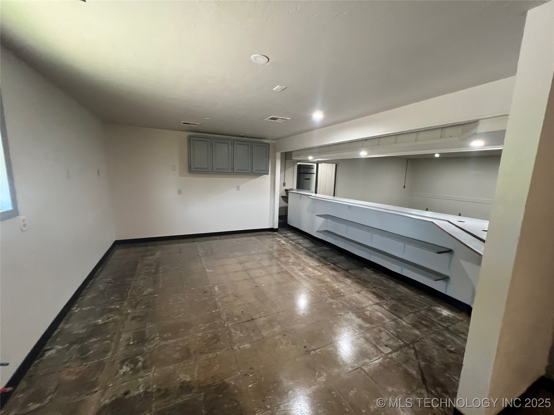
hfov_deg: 106.2
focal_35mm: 13
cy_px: 208
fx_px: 208
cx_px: 277
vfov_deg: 89.9
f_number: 1.8
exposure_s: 1/60
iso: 320
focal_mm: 1.57
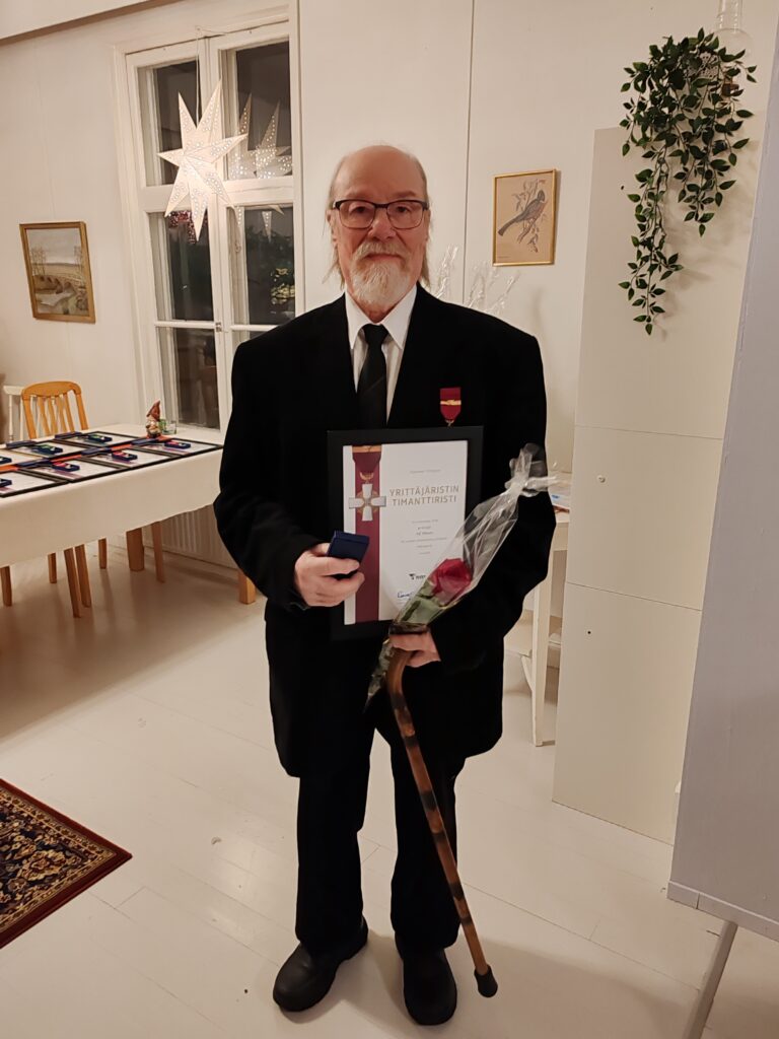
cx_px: 390
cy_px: 520
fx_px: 810
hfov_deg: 51.4
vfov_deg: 65.3
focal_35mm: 27
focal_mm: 6.12
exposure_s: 1/33
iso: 2000
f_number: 1.9
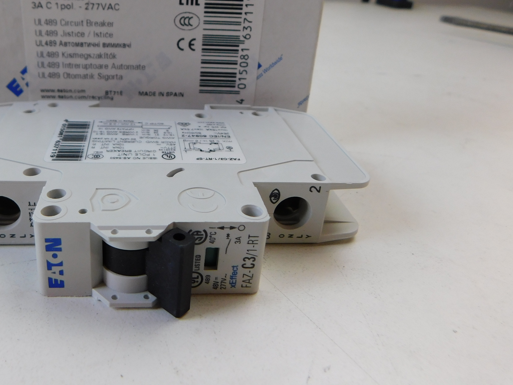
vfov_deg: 43.4
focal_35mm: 32
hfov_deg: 55.6
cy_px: 122
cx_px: 170
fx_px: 474
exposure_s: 1/30
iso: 140
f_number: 3
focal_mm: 4
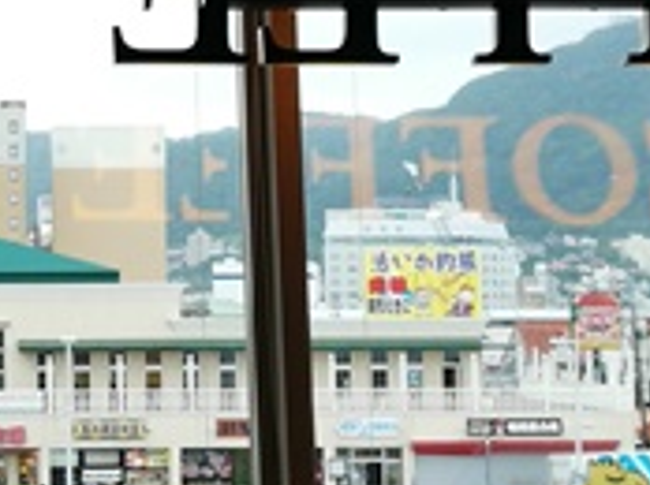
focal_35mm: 112
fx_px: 2100
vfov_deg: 13.2
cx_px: 60
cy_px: 216
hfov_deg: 17.3
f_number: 2.2
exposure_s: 1/100
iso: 80
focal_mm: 4.5
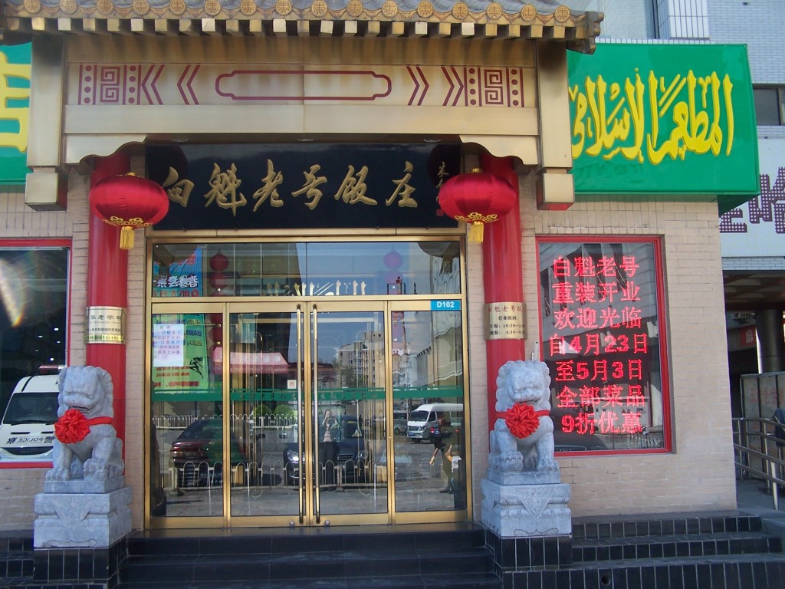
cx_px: 392
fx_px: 862
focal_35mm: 38
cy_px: 294
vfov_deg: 37.7
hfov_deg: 49.0
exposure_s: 1/250
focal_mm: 6.3
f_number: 2.8
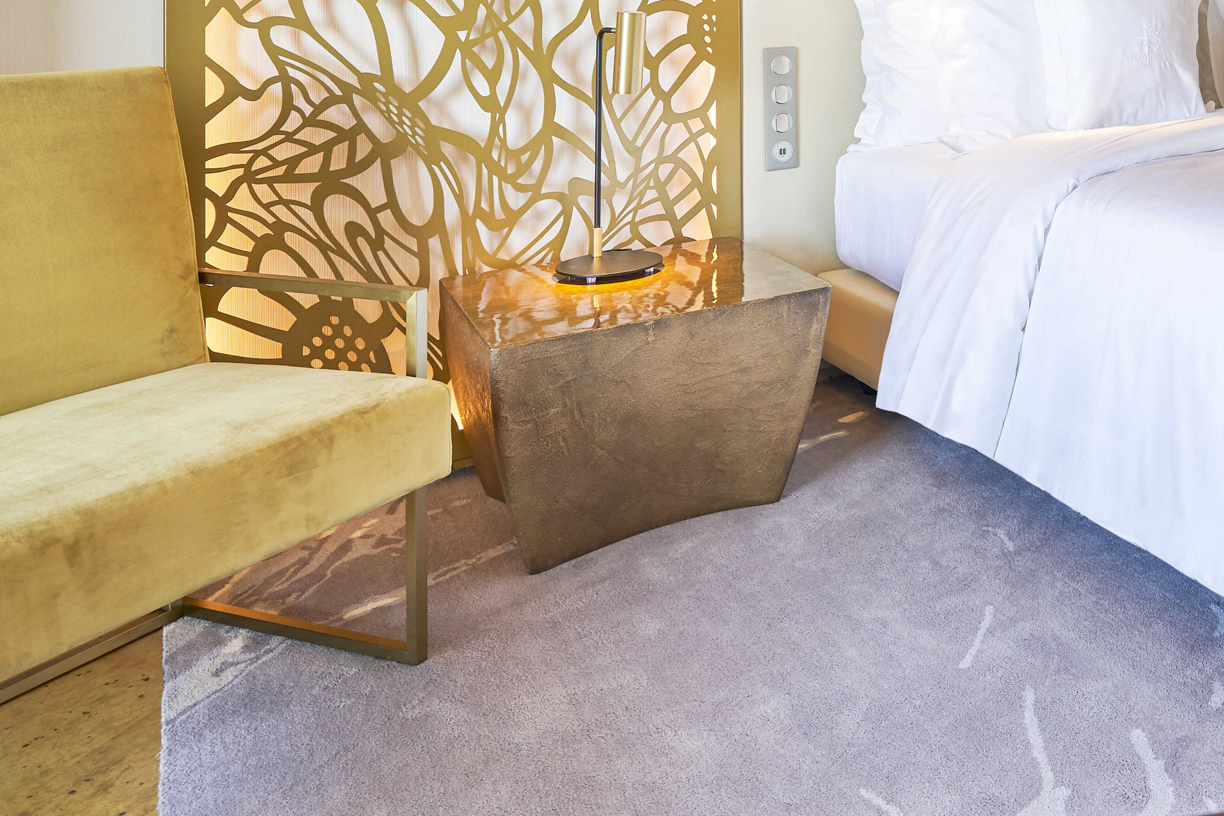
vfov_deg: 36.4
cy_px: 23
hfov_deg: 48.7
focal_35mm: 33
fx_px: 1122
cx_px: 1181
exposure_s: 1/8
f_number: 6.3
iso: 100
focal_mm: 12
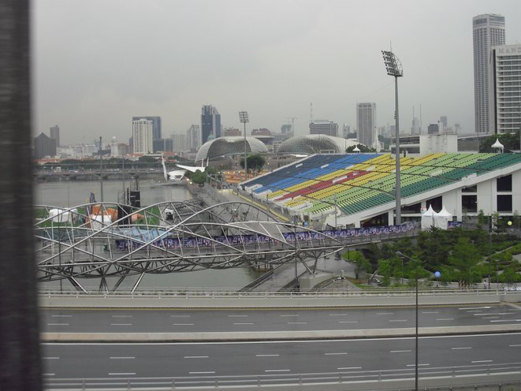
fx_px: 692
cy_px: 161
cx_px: 296
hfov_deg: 41.1
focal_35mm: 46
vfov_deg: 31.5
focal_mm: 6.2
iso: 100
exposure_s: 1/320
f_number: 2.8
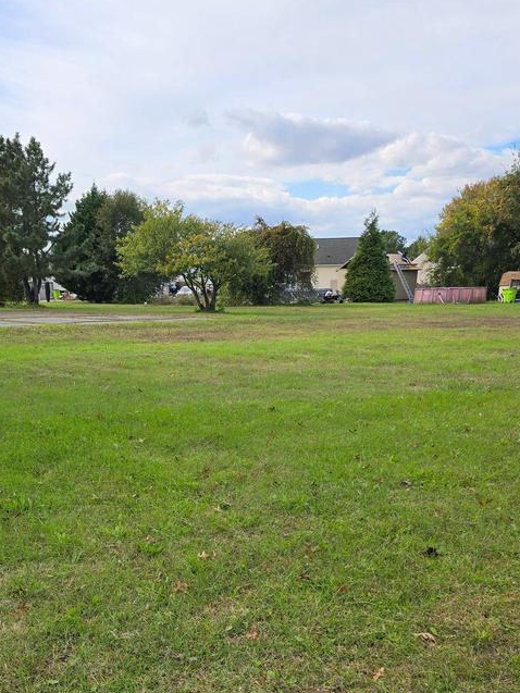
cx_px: 133
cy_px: 547
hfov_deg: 36.0
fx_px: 781
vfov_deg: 45.6
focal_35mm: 39
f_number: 1.7
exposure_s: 1/551
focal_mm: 6.3
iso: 12
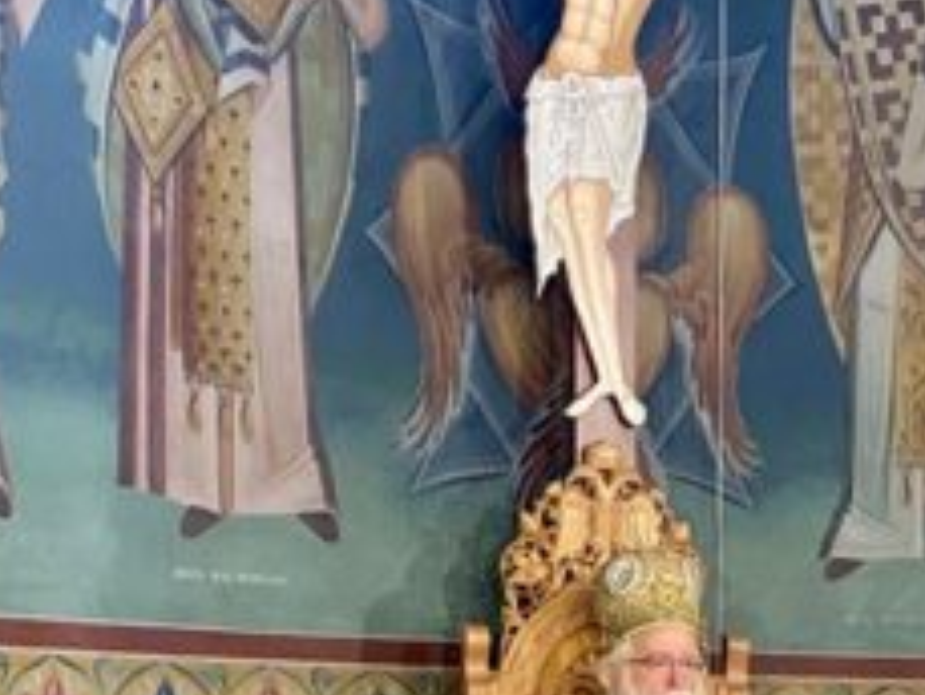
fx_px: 2273
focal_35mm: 85
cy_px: 968
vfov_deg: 16.2
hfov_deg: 22.8
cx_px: 703
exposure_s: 1/50
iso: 320
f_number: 1.8
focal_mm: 4.25
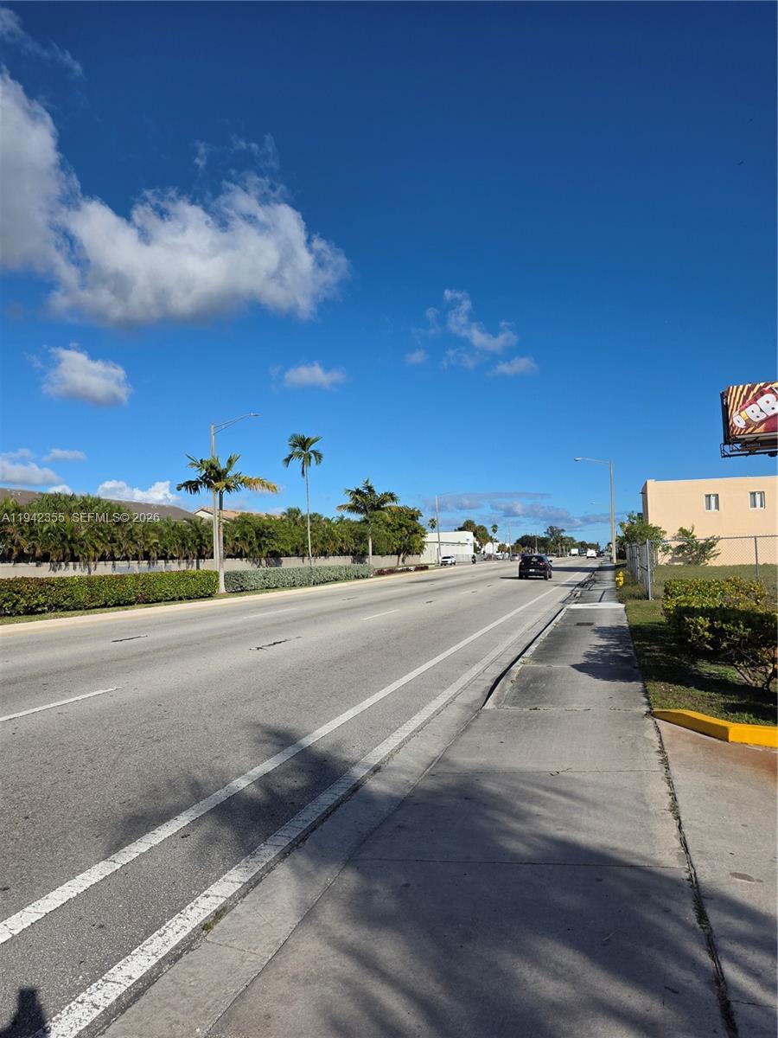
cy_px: 519
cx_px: 389
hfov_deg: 58.9
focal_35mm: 23
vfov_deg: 73.9
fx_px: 689
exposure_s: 1/7944
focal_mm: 6.25
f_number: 1.7
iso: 64
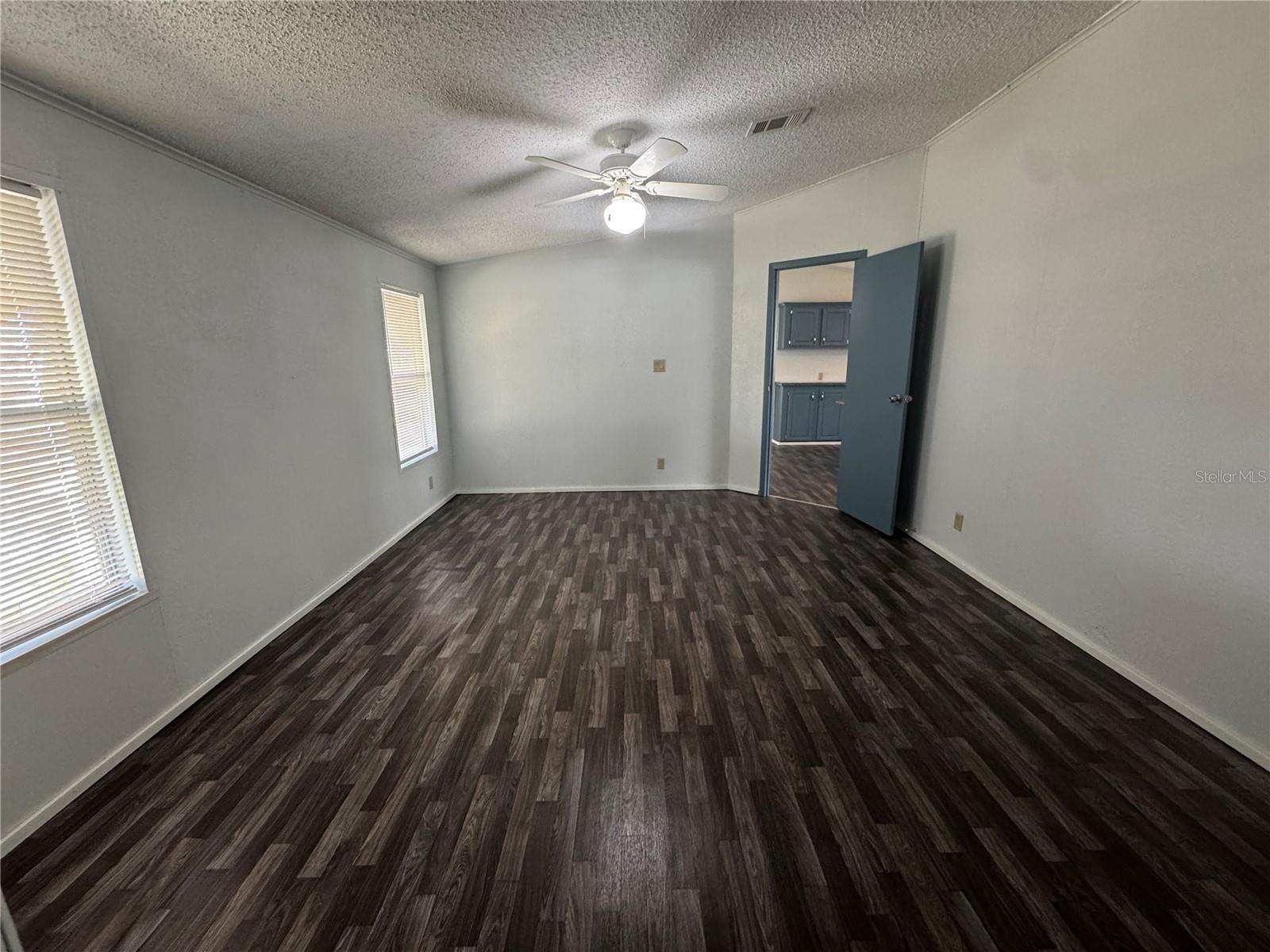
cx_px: 635
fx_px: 514
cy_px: 476
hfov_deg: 102.1
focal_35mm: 14
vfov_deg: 85.7
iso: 400
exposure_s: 1/60
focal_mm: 2.22
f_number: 2.2
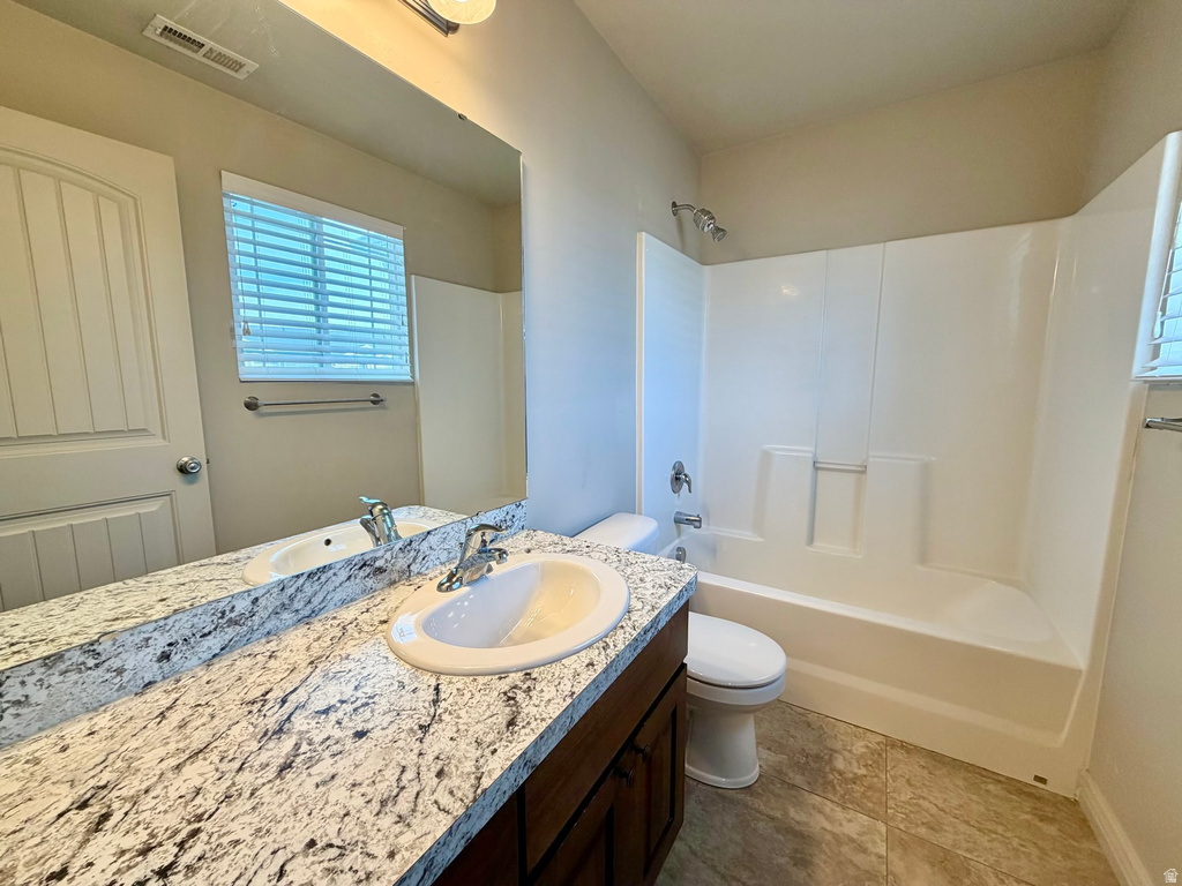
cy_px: 443
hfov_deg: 102.1
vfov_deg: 85.7
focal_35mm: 14
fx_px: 478
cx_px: 591
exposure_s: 1/120
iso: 100
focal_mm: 2.22
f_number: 2.2
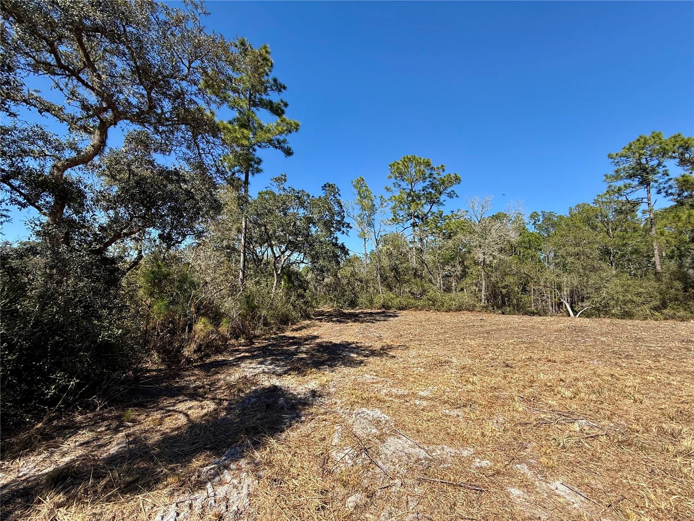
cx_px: 347
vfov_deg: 85.7
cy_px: 260
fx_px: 281
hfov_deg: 102.1
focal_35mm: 14
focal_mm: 2.22
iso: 50
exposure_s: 1/1125
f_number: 2.2
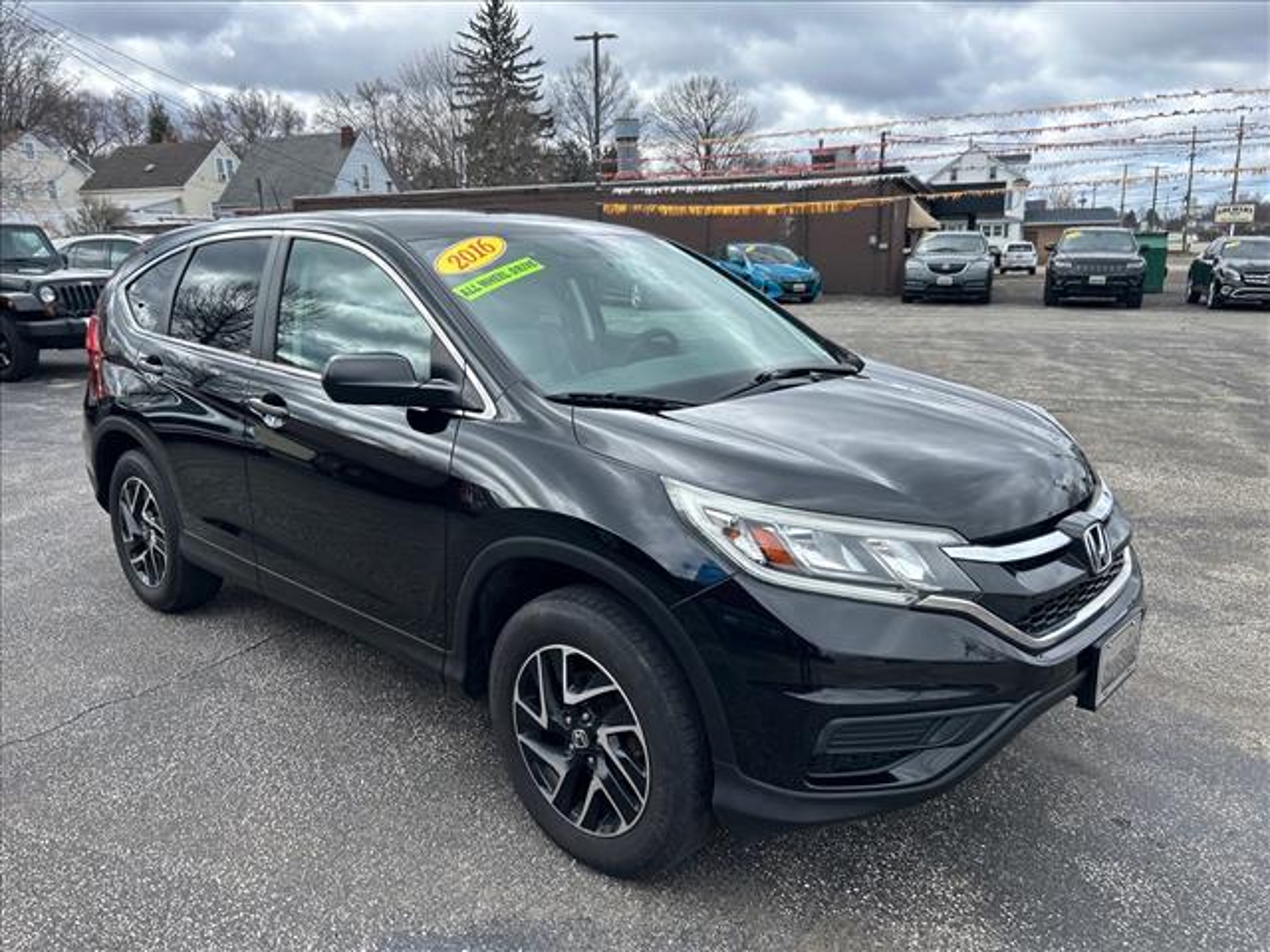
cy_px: 476
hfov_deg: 67.3
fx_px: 954
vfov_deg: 53.1
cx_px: 635
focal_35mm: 26
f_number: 1.5
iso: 50
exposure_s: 1/2008
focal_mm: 5.7
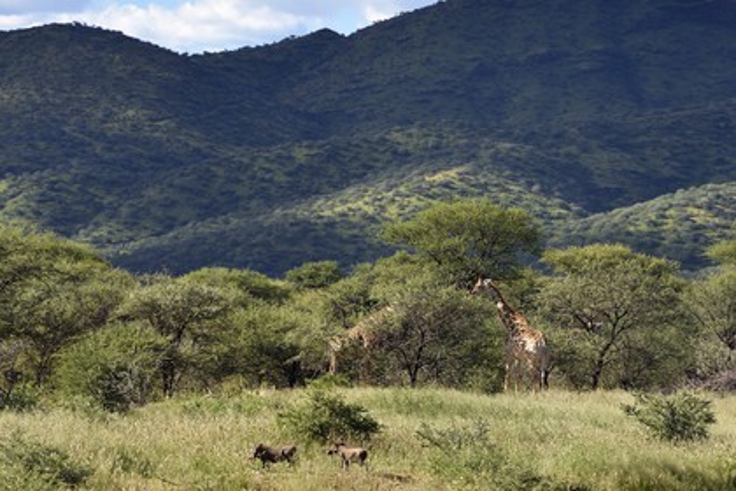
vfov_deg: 6.9
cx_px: 368
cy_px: 246
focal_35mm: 200
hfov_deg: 10.3
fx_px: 4089
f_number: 7.1
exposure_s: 1/500
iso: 200
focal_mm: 200
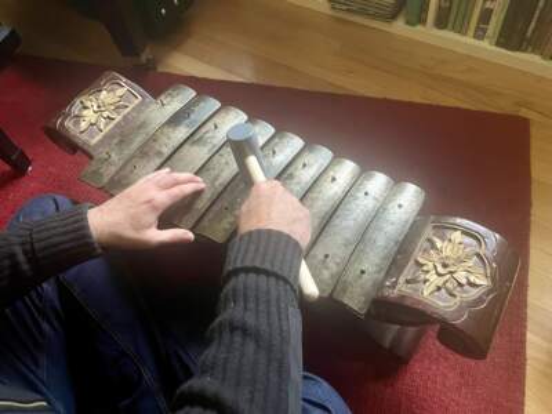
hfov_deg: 67.3
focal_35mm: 26
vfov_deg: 53.1
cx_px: 276
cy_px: 207
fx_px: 415
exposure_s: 1/40
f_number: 1.5
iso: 500
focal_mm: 5.7
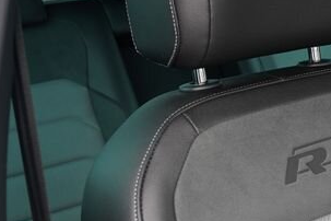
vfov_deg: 16.8
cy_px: 150
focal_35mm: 81
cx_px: 444
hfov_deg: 22.2
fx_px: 745
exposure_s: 1/80
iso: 100
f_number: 4.5
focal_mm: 24
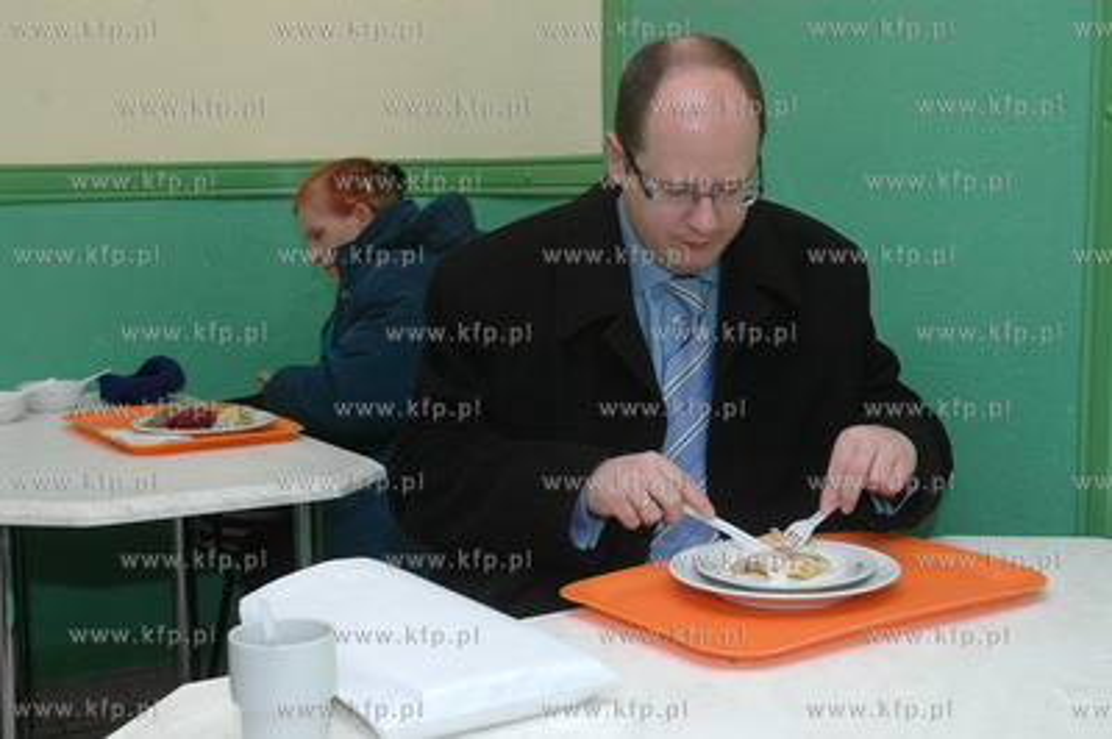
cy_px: 370
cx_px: 556
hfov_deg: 37.9
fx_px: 1620
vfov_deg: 25.7
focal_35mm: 52
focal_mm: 35
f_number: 5.6
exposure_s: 1/30
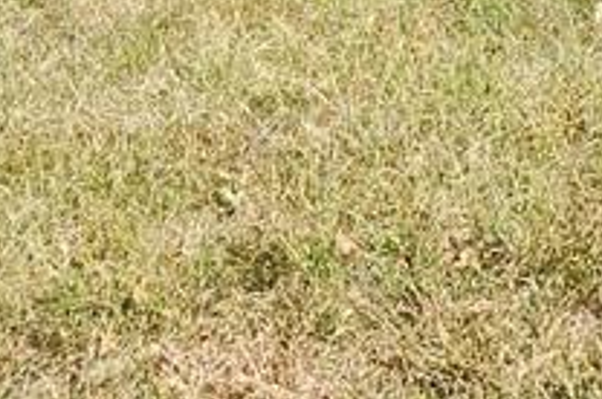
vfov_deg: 10.2
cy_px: -520
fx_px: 1970
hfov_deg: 15.5
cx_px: 999
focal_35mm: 118
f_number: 1.8
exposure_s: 1/569
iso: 20
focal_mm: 5.4
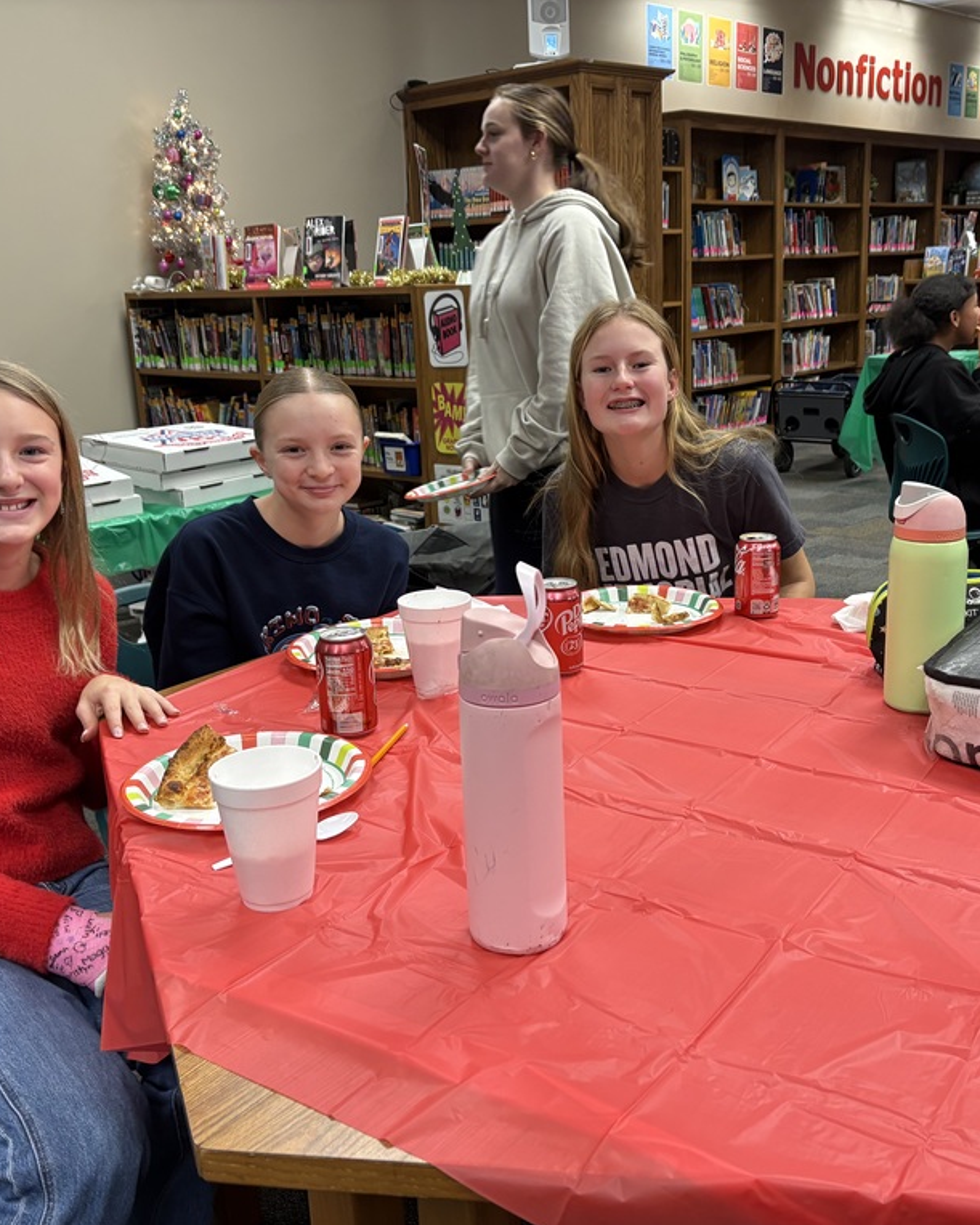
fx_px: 1233
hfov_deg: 43.3
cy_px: 614
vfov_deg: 52.8
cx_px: 547
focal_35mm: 34
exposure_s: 1/60
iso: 125
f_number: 1.6
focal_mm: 5.96
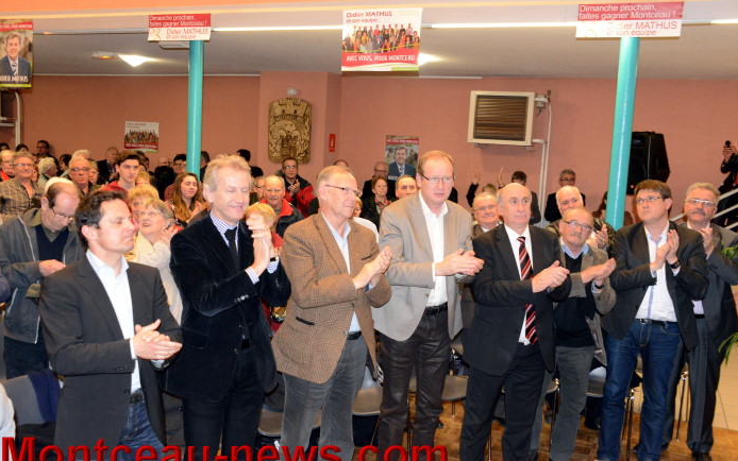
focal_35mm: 36
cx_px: 370
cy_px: 227
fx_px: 724
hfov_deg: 54.0
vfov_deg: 35.3
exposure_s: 1/60
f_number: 7.1
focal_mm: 35
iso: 6400
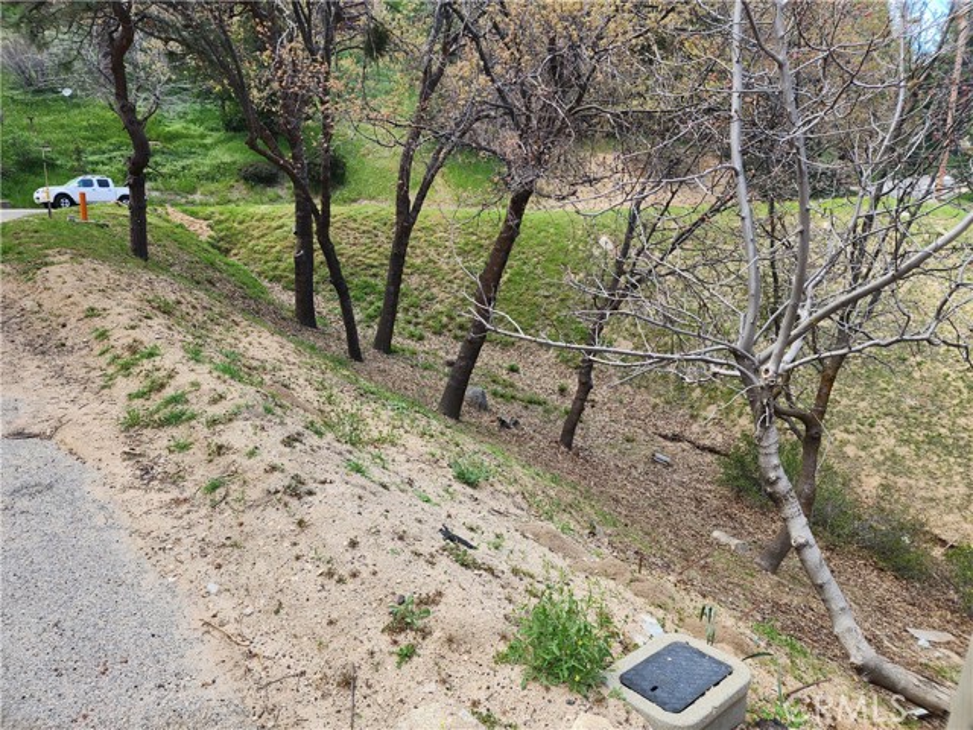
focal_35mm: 23
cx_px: 486
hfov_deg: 73.9
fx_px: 646
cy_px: 365
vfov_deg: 58.9
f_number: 1.8
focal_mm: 6.4
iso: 12
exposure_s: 1/180
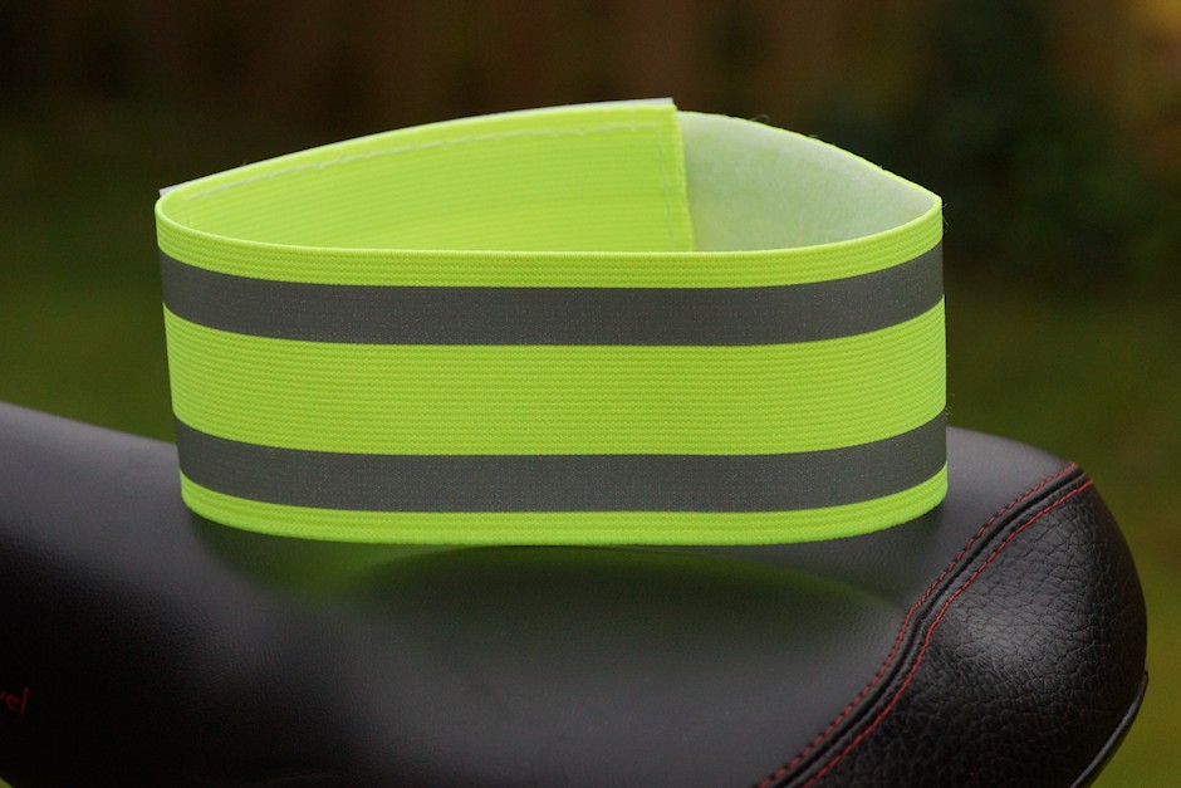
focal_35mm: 202
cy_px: 394
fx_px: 6644
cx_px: 590
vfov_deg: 6.8
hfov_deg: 10.2
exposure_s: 1/200
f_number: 10
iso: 800
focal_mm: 135
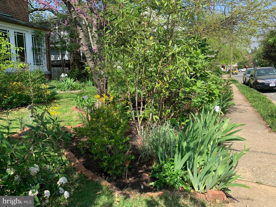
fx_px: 207
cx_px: 138
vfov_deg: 53.1
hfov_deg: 67.3
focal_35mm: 26
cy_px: 104
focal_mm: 4.25
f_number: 1.8
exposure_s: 1/945
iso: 25
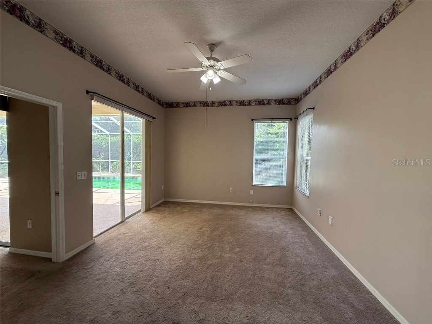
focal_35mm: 14
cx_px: 216
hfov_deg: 102.1
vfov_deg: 85.7
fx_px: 175
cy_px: 162
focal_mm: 2.22
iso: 64
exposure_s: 1/120
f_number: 2.2
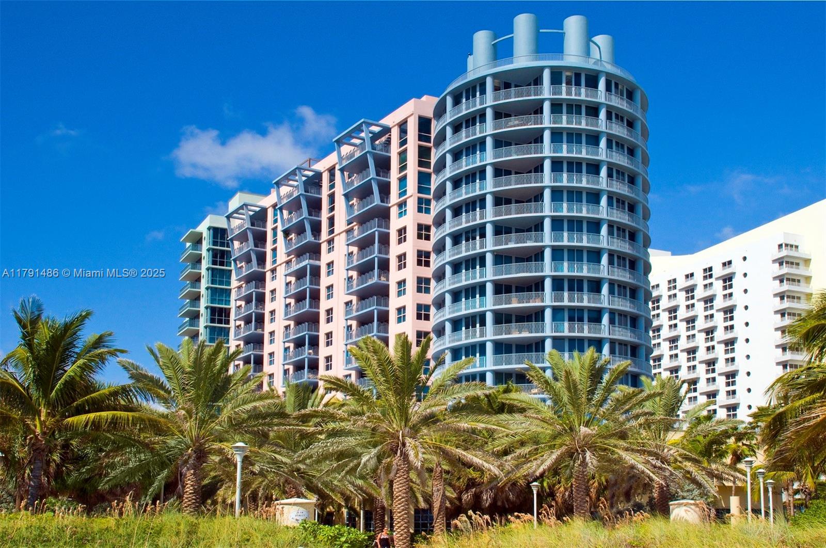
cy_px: 274
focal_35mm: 36
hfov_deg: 53.2
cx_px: 413
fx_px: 825
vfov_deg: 36.8
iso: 320
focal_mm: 24
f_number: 18
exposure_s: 1/200
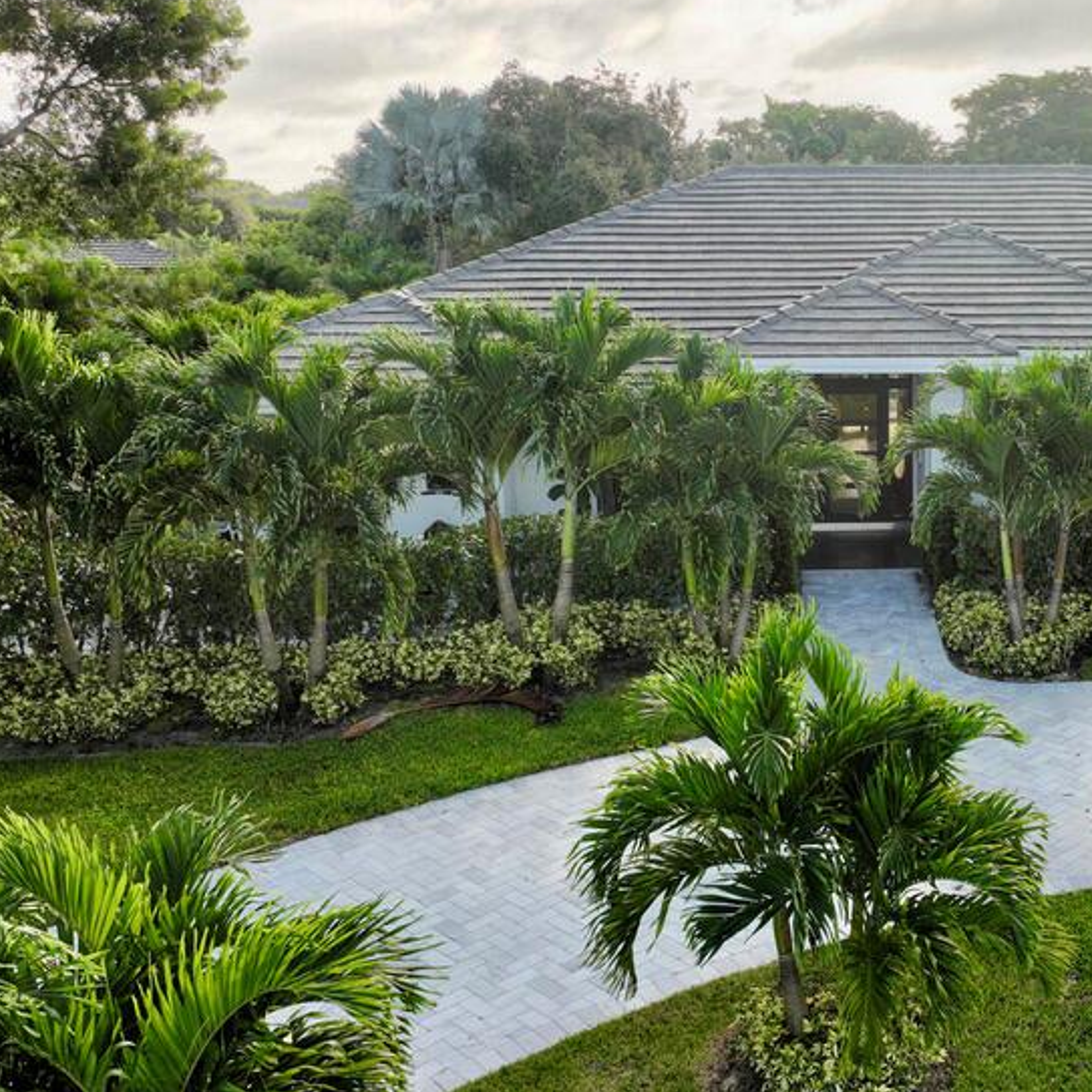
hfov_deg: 39.7
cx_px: 919
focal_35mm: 40
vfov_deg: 41.8
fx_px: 1428
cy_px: 578
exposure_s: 1/120
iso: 400
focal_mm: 12.29
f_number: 2.8
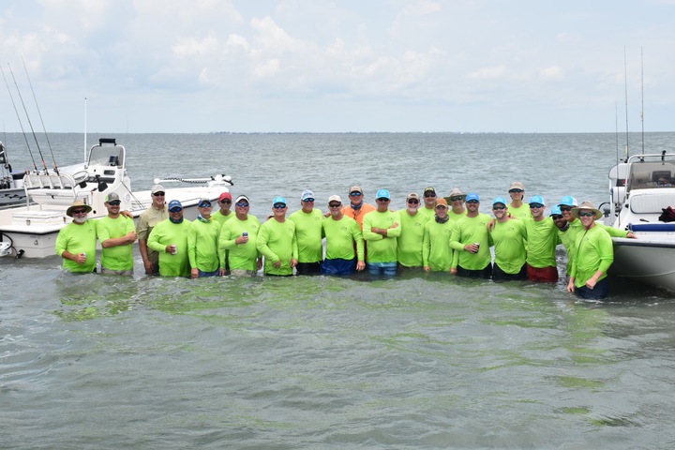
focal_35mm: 51
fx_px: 956
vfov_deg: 26.5
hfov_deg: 38.9
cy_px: 225
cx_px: 338
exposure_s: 1/400
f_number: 10
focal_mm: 34
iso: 200
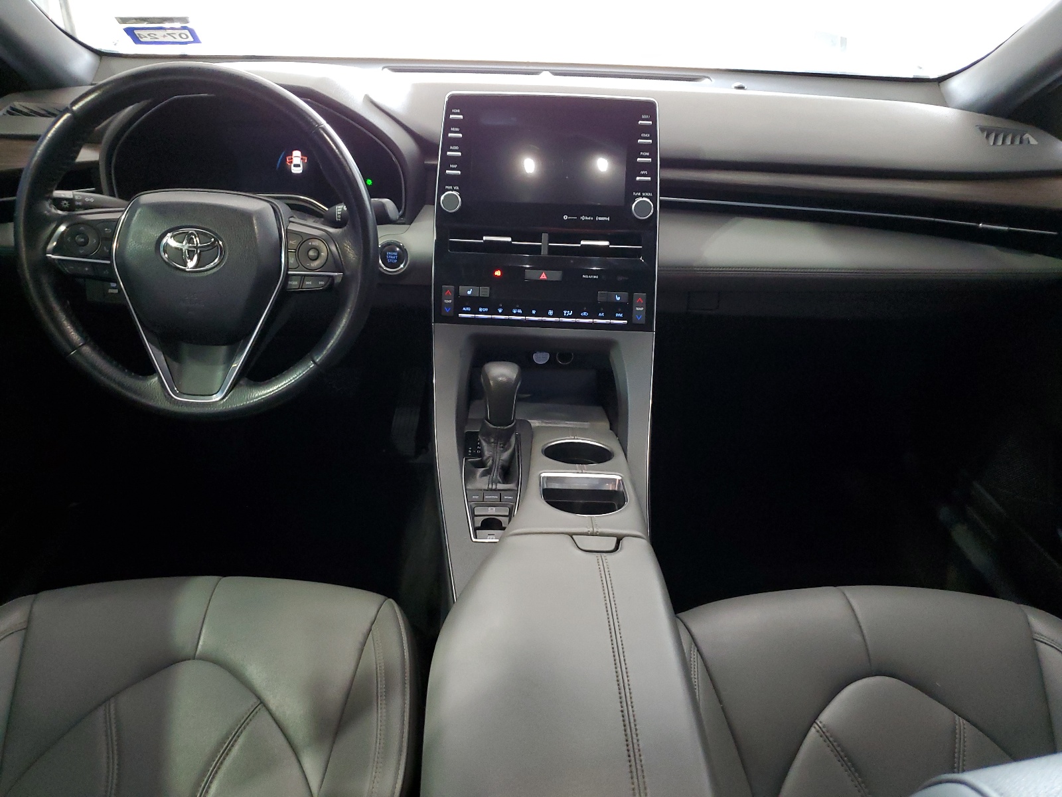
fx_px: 798
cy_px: 398
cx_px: 531
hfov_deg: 67.3
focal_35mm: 26
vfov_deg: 53.1
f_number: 1.5
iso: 284
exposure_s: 1/40
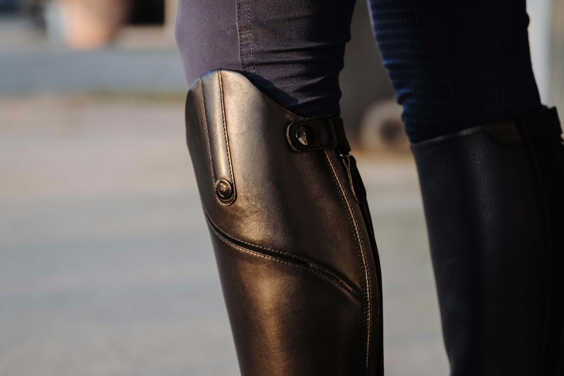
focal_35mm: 114
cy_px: 188
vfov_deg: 12.0
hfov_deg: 17.9
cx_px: 282
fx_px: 1786
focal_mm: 75.7
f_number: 4
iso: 640
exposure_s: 1/500
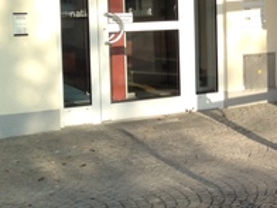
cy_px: 58
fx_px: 800
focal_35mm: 100
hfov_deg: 18.4
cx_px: 353
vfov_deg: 14.7
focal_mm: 4.28
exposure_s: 1/778
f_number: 2.4
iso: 50
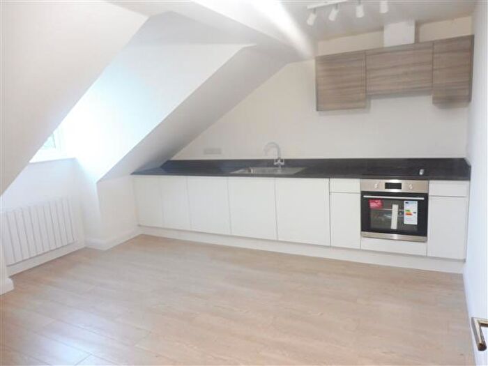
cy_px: 183
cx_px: 244
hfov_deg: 71.6
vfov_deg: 56.8
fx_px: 338
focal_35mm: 24
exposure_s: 1/13
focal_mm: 4.3
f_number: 3.3
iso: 400
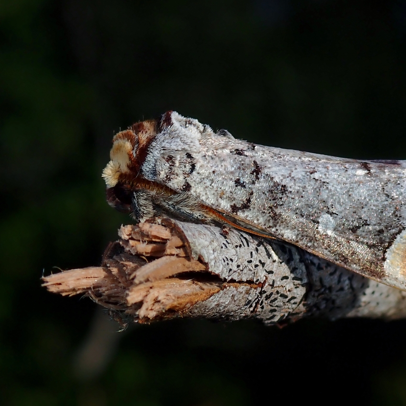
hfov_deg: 14.6
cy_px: 203
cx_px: 250
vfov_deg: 14.7
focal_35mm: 119
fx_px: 1579
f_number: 6.3
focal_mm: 18
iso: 100
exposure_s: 1/400
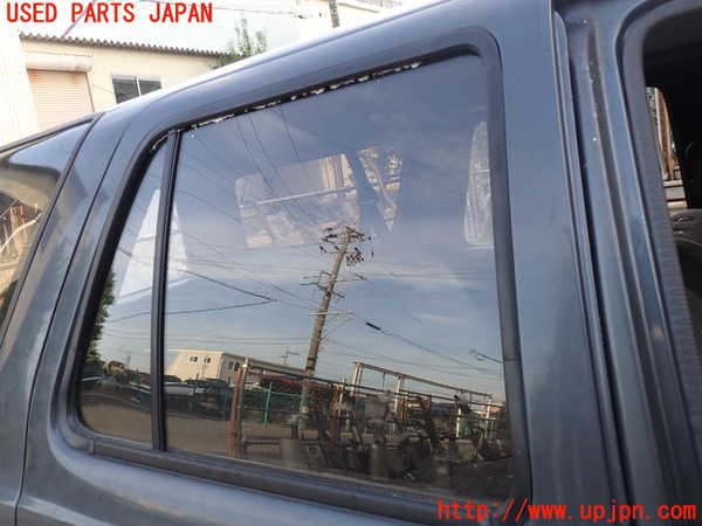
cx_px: 351
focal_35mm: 30
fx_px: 608
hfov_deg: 60.0
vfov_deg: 46.8
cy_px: 263
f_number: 3.2
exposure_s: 1/100
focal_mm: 5.4
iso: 100
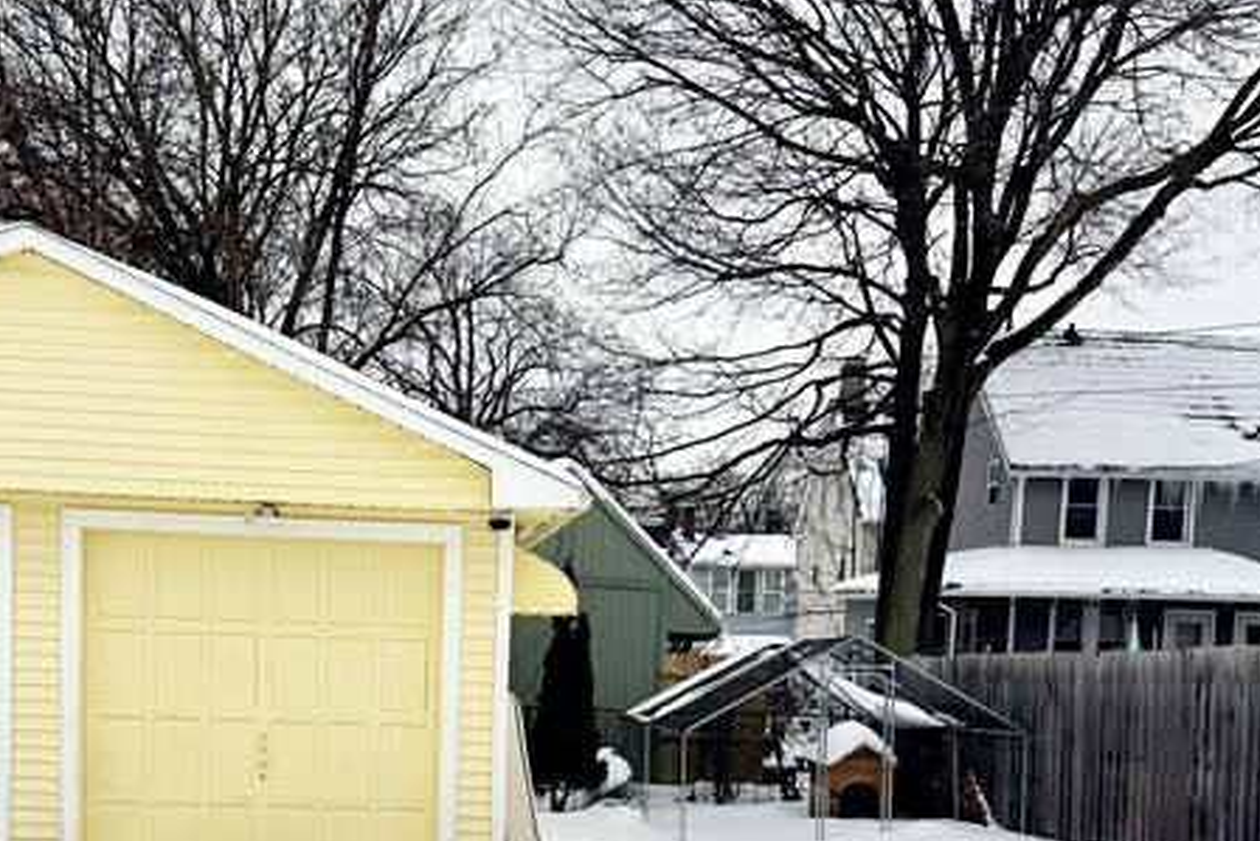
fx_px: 1996
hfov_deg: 34.9
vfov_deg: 22.8
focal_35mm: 57
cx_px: 470
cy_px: 864
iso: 80
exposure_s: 1/10309
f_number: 1.78
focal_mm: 6.76
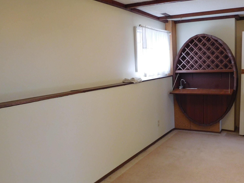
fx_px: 247
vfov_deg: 40.7
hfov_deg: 52.2
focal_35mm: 35
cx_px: 150
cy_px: 98
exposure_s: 1/30
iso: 160
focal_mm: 4
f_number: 3
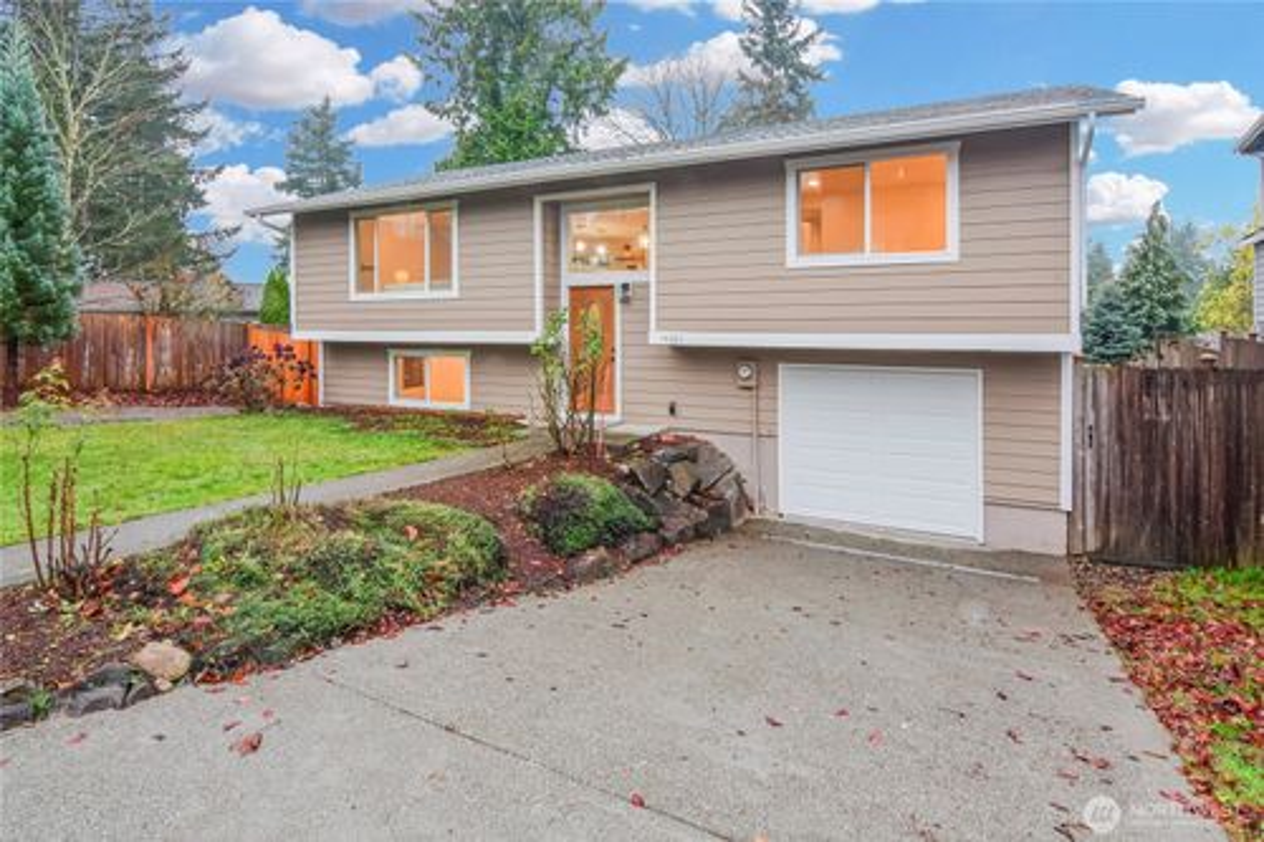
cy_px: 421
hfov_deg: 95.0
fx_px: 579
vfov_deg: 72.0
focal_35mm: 16
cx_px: 632
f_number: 13
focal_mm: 11
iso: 125
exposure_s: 1/1.67
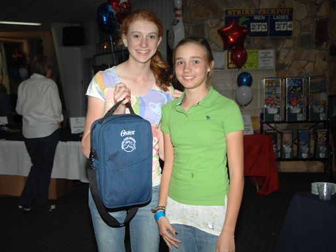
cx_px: 157
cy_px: 124
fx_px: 501
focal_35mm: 52
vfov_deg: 28.3
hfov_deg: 37.1
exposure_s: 1/125
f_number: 4
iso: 200
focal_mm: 29
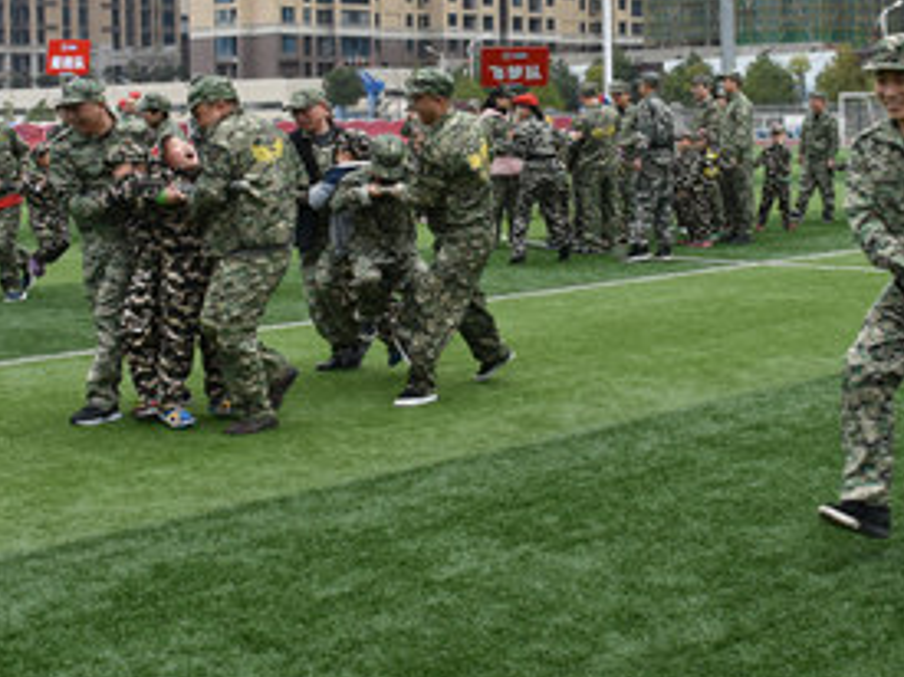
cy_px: 145
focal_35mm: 63
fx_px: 1645
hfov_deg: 30.4
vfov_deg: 23.0
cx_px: 638
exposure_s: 1/250
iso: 500
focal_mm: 20
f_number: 8
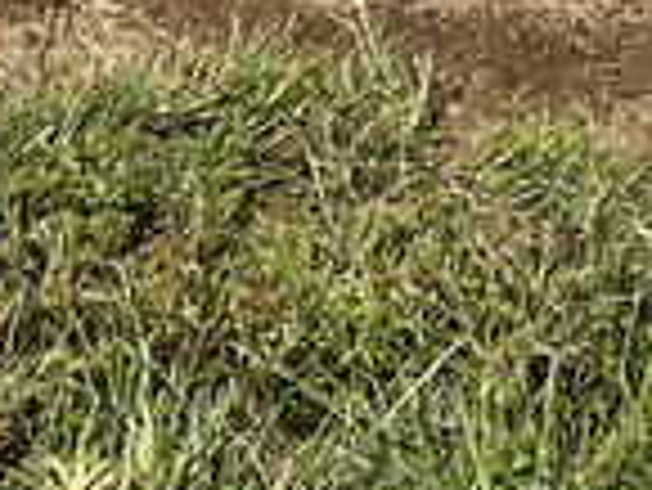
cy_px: -575
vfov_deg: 8.7
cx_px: 656
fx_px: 3016
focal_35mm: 160
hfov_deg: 12.2
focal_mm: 3
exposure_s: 1/3125
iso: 16
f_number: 1.8
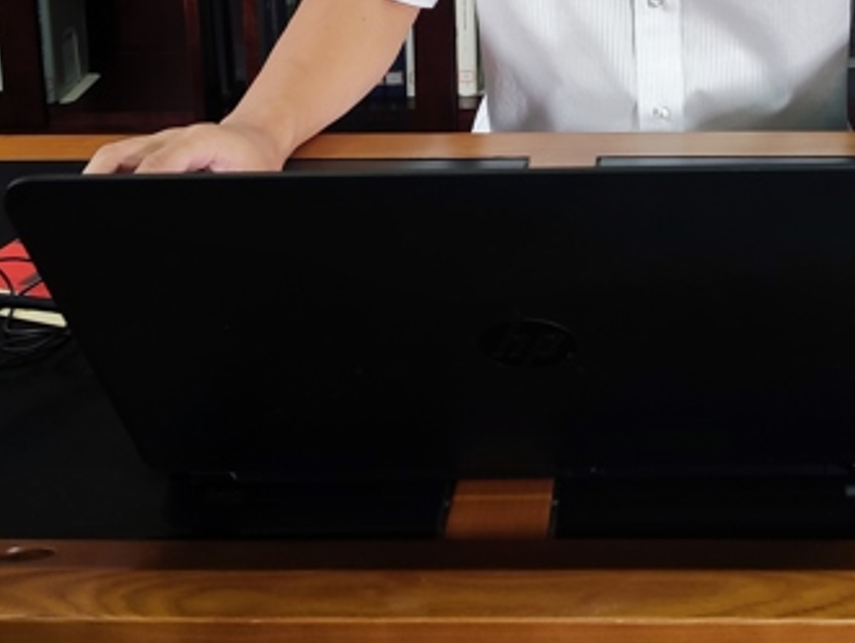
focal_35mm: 63
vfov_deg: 21.8
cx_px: 653
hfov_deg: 30.1
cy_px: -96
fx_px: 1557
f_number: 1.79
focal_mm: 4.74
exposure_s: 1/50
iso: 156
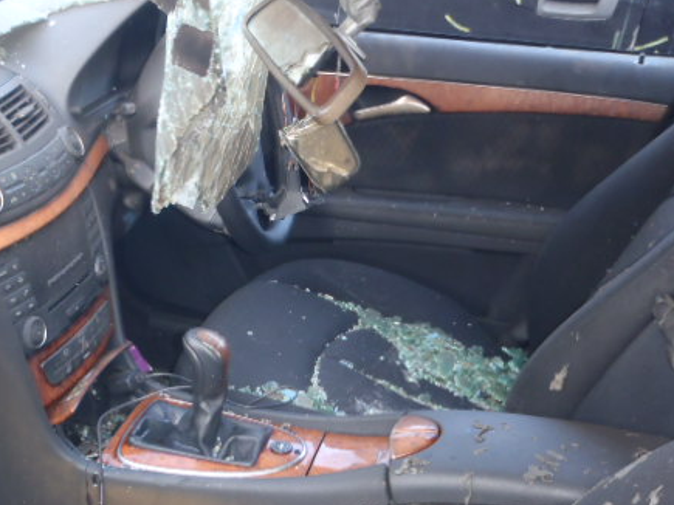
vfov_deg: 27.3
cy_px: 338
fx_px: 1032
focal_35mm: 53
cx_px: 234
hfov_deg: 35.9
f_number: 4.1
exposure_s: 1/40
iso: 200
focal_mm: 6.53
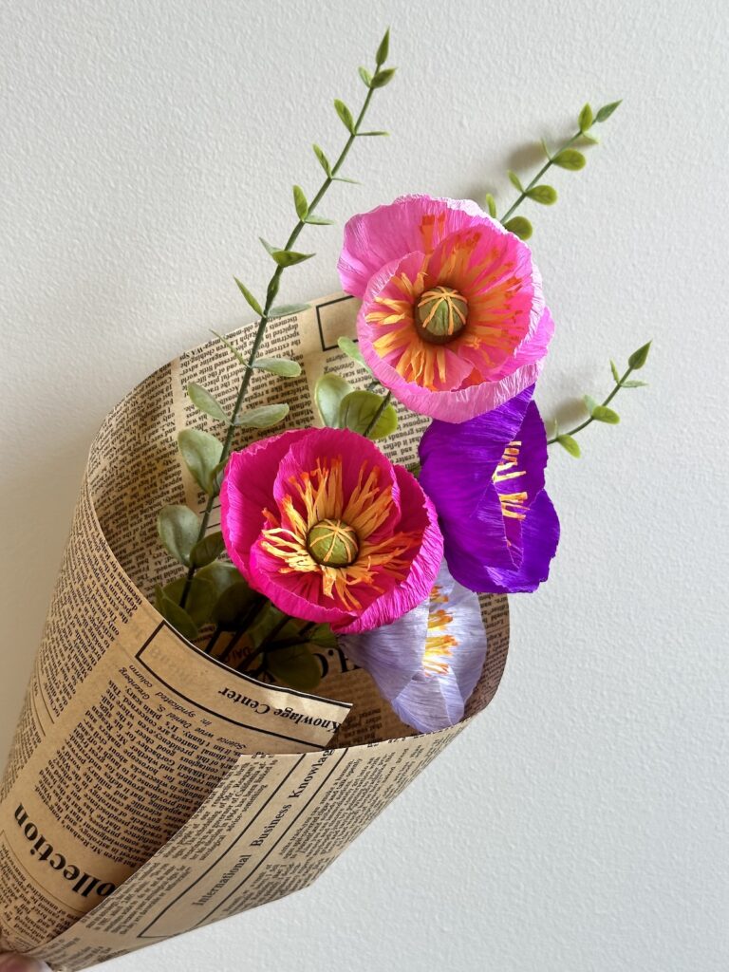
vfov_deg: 39.7
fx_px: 1348
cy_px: 486
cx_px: 364
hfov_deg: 30.3
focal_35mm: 48
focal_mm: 6.86
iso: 64
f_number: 1.78
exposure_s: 1/144
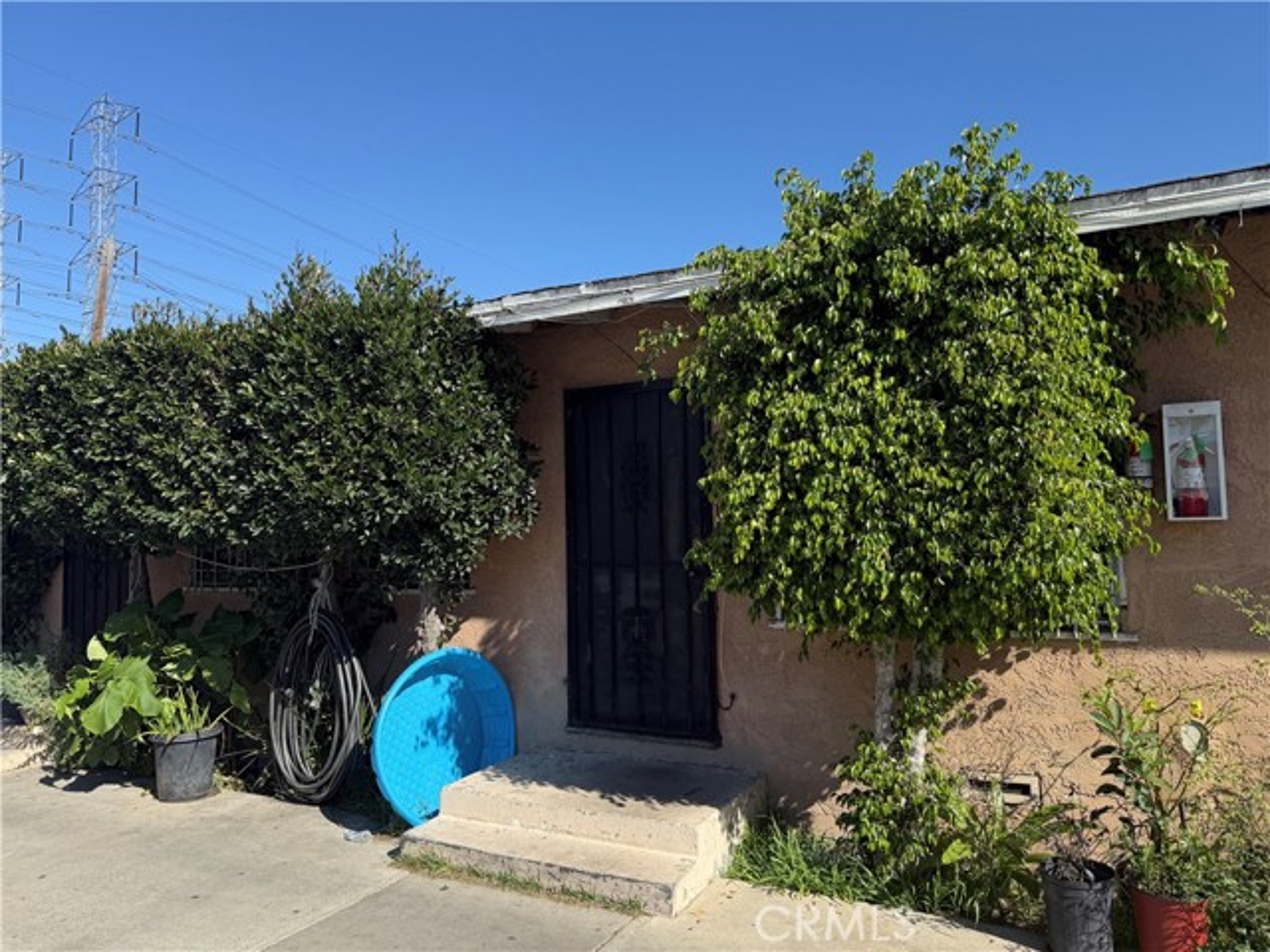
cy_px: 476
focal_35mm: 24
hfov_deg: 71.6
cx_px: 635
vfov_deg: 56.8
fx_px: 881
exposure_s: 1/3145
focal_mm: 6.76
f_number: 1.78
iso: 100
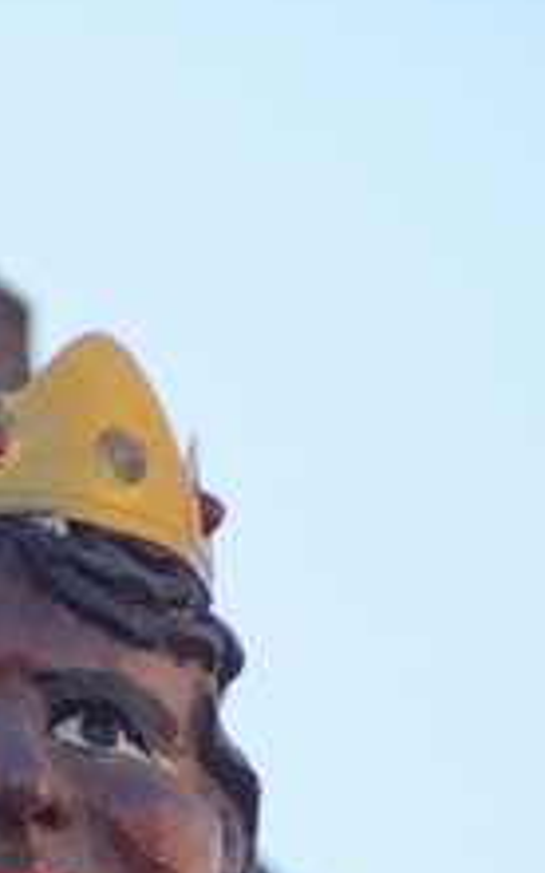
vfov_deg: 3.2
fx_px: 15766
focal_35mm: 663
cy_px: 1031
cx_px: -43
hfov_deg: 2.0
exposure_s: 1/2000
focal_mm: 160
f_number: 6.3
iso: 1250
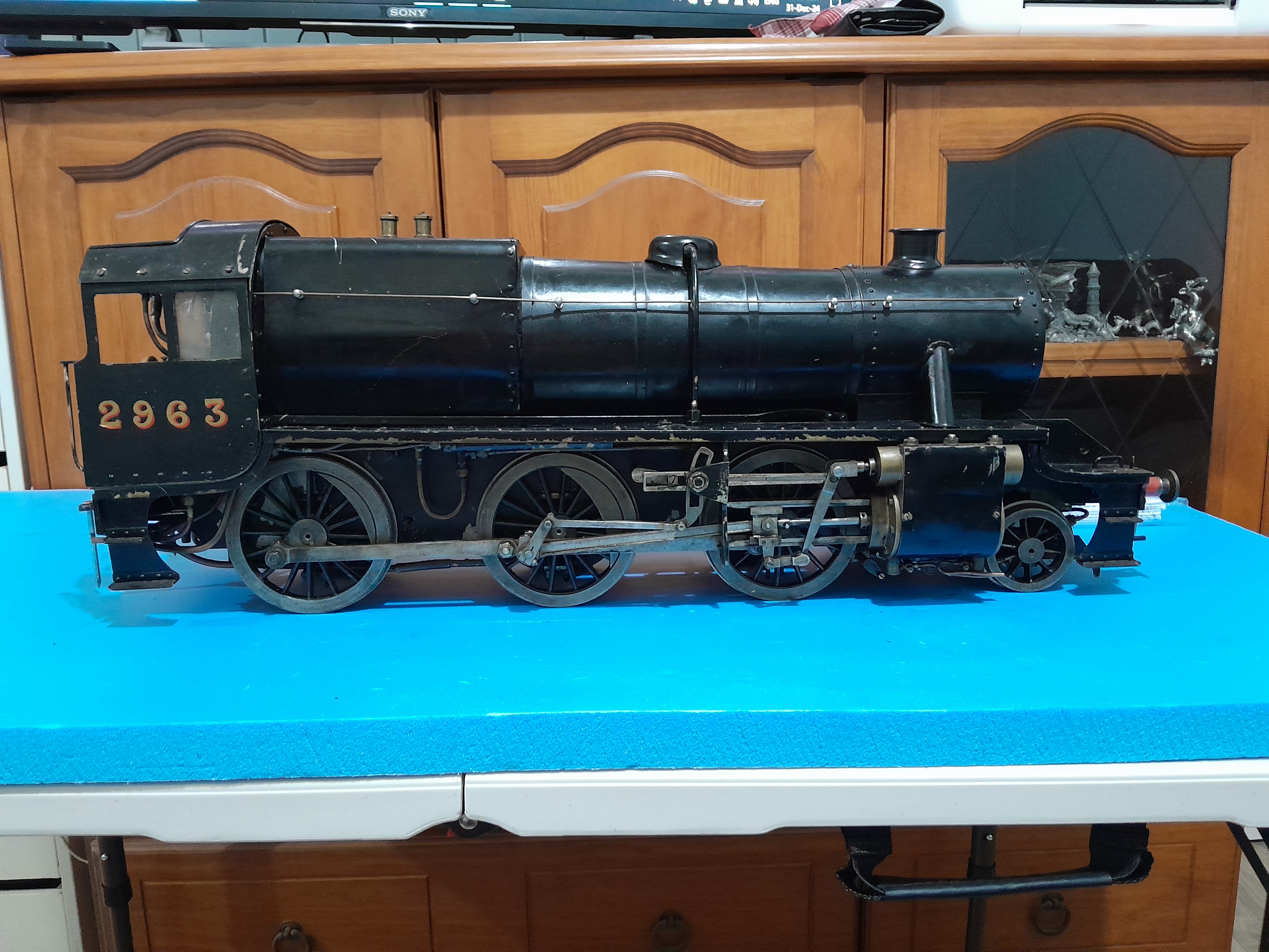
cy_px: 476
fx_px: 953
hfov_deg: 67.3
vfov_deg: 53.1
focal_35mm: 26
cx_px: 634
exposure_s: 1/25
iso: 800
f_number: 1.8
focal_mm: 3.98
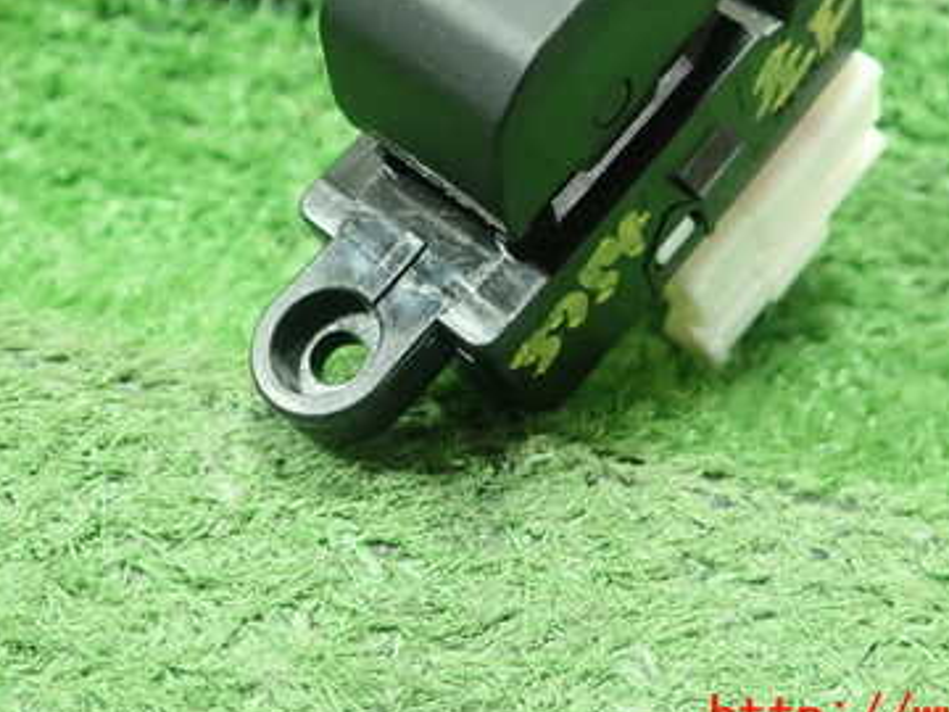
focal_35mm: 50
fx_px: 1371
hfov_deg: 38.2
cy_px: 161
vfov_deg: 28.6
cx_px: 514
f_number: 2.3
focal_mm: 5.5
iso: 800
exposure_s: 1/125
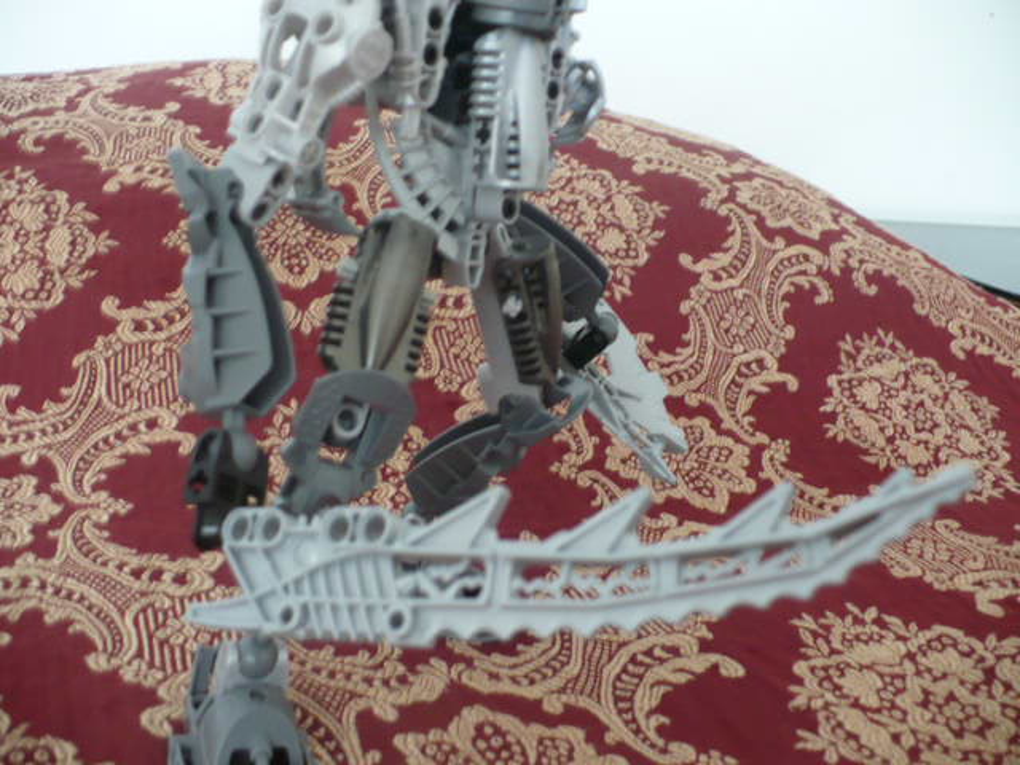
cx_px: 510
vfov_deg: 38.7
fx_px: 1090
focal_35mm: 37
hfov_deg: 50.1
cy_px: 382
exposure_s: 1/4
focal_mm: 6.1
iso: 200
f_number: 2.8
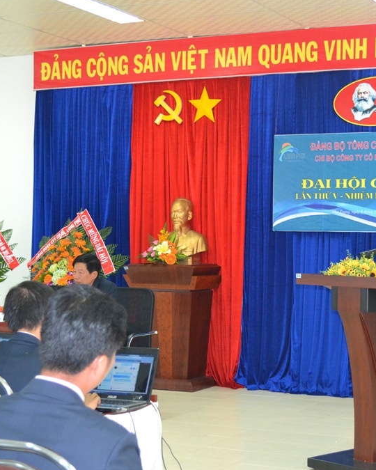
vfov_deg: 25.5
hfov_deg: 20.4
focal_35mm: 75
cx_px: 246
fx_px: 1039
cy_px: 236
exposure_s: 1/60
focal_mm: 35
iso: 1800
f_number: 5
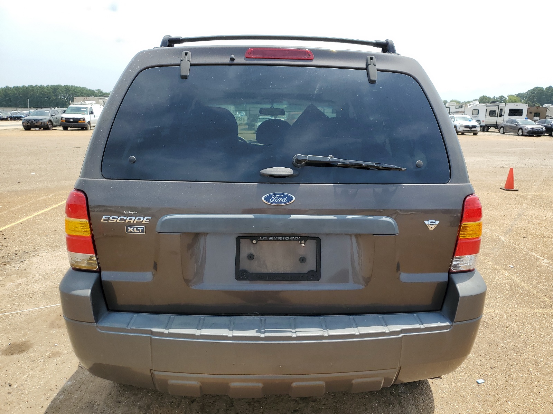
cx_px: 276
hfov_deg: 67.3
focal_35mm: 26
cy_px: 207
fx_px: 415
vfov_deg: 53.1
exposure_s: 1/2000
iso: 50
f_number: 1.5
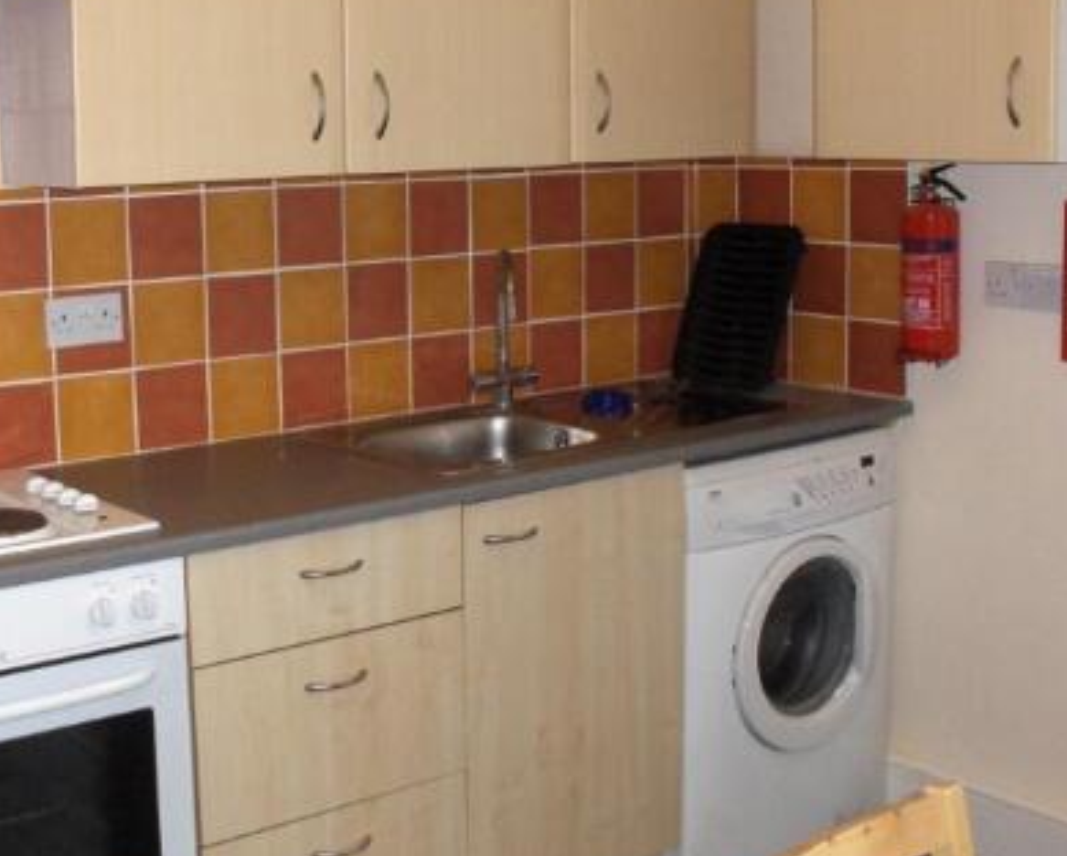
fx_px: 1296
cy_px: 388
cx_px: 383
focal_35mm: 41
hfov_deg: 44.3
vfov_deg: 36.5
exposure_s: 1/60
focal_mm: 5.8
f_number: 2.8
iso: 54
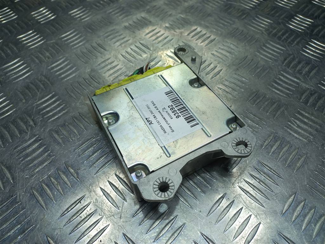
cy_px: 122
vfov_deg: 54.9
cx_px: 162
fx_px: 235
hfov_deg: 69.4
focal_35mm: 25
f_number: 1.8
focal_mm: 4.6
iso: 25
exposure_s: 1/114
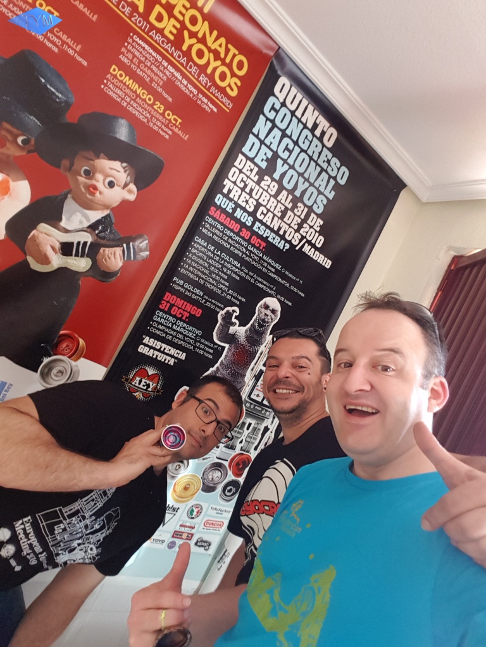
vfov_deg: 79.0
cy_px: 324
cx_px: 243
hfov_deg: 63.4
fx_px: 393
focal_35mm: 21
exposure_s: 1/17
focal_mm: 2.1
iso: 160
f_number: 1.7
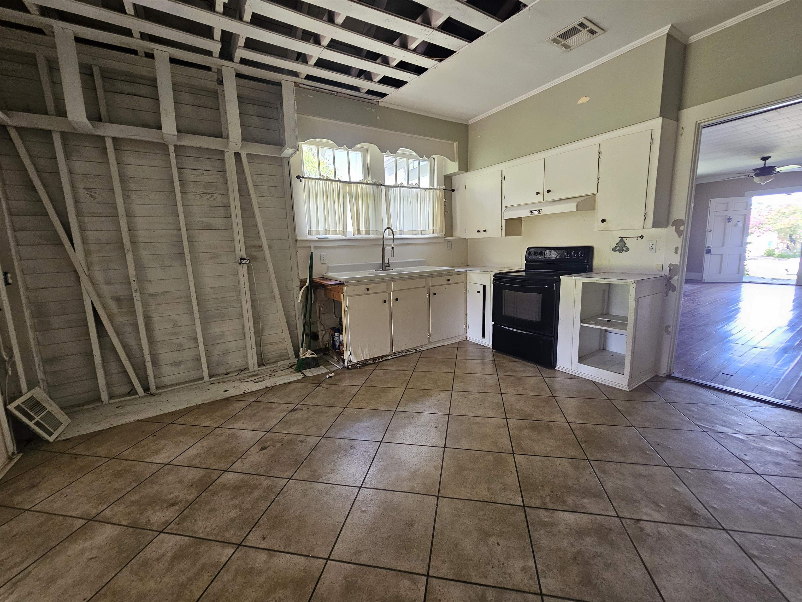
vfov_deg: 89.9
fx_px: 301
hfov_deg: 106.2
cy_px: 301
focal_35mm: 13
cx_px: 401
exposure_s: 1/77.4
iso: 250
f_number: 2.2
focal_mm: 2.2
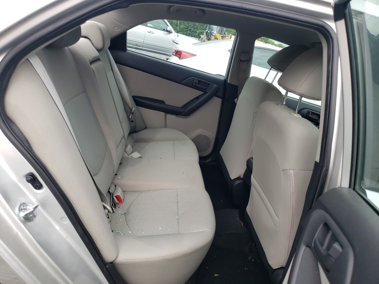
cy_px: 142
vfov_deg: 53.1
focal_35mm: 26
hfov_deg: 67.3
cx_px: 190
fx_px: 285
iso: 50
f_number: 1.5
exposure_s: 1/556
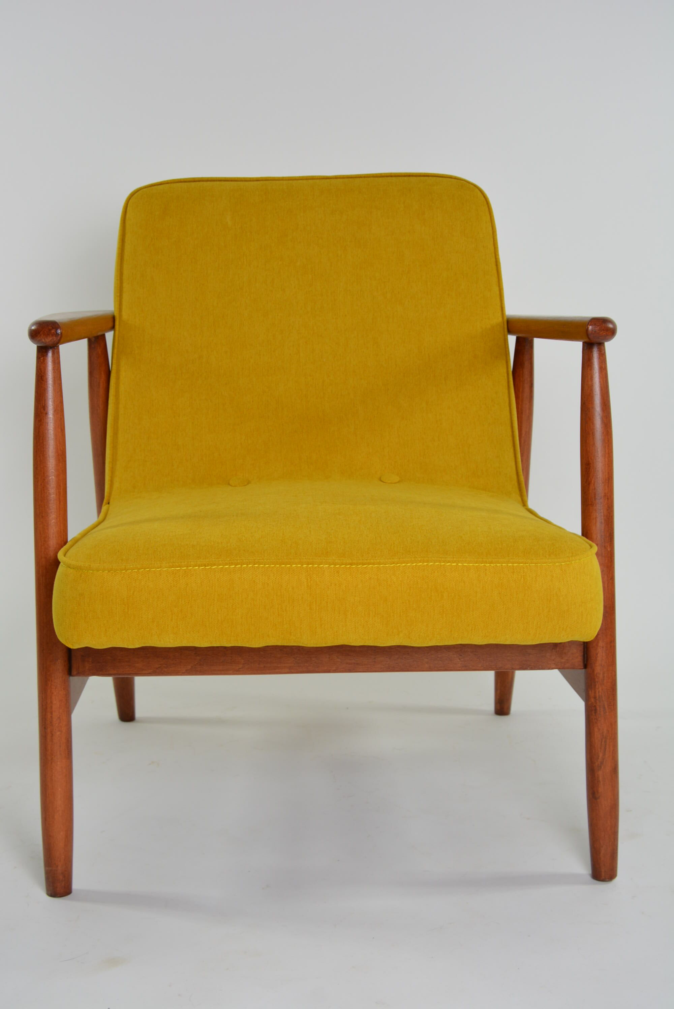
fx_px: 1429
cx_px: 337
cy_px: 504
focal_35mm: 51
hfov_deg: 26.5
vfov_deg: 38.9
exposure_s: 1/60
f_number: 8
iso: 400
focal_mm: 34
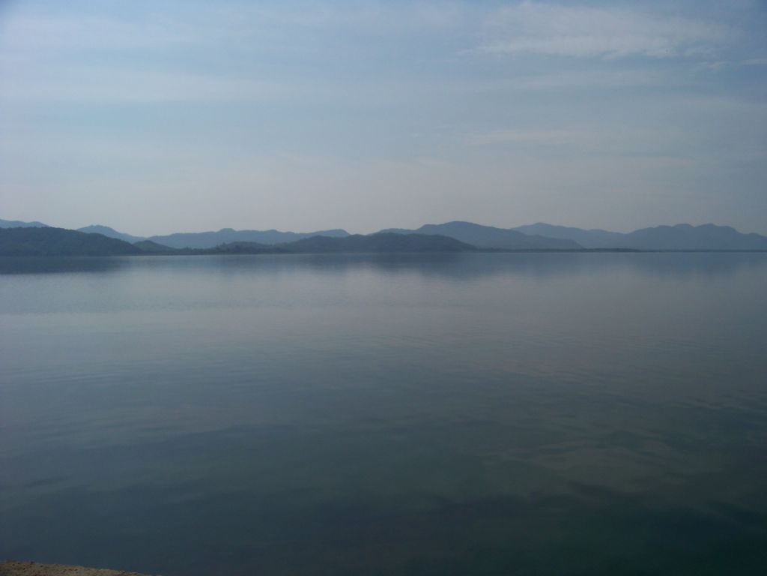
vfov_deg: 39.7
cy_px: 288
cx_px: 384
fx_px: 798
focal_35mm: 36
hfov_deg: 51.4
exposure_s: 1/1250
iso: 64
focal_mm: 5.85
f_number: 5.6
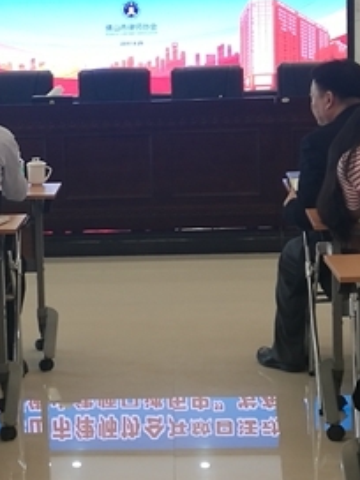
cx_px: 88
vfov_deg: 16.5
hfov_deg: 12.4
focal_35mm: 119
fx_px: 1650
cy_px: 199
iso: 100
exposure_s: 1/33.3
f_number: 2
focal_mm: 4.04
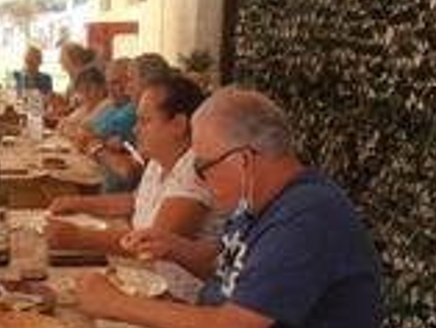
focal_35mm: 61
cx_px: 39
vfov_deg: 23.8
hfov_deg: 30.2
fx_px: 769
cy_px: 247
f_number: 3
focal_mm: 4.2
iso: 200
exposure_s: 1/250
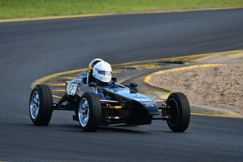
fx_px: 5064
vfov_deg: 1.8
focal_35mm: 750
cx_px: 122
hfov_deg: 2.7
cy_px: 81
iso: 500
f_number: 7.1
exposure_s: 1/640
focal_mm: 500
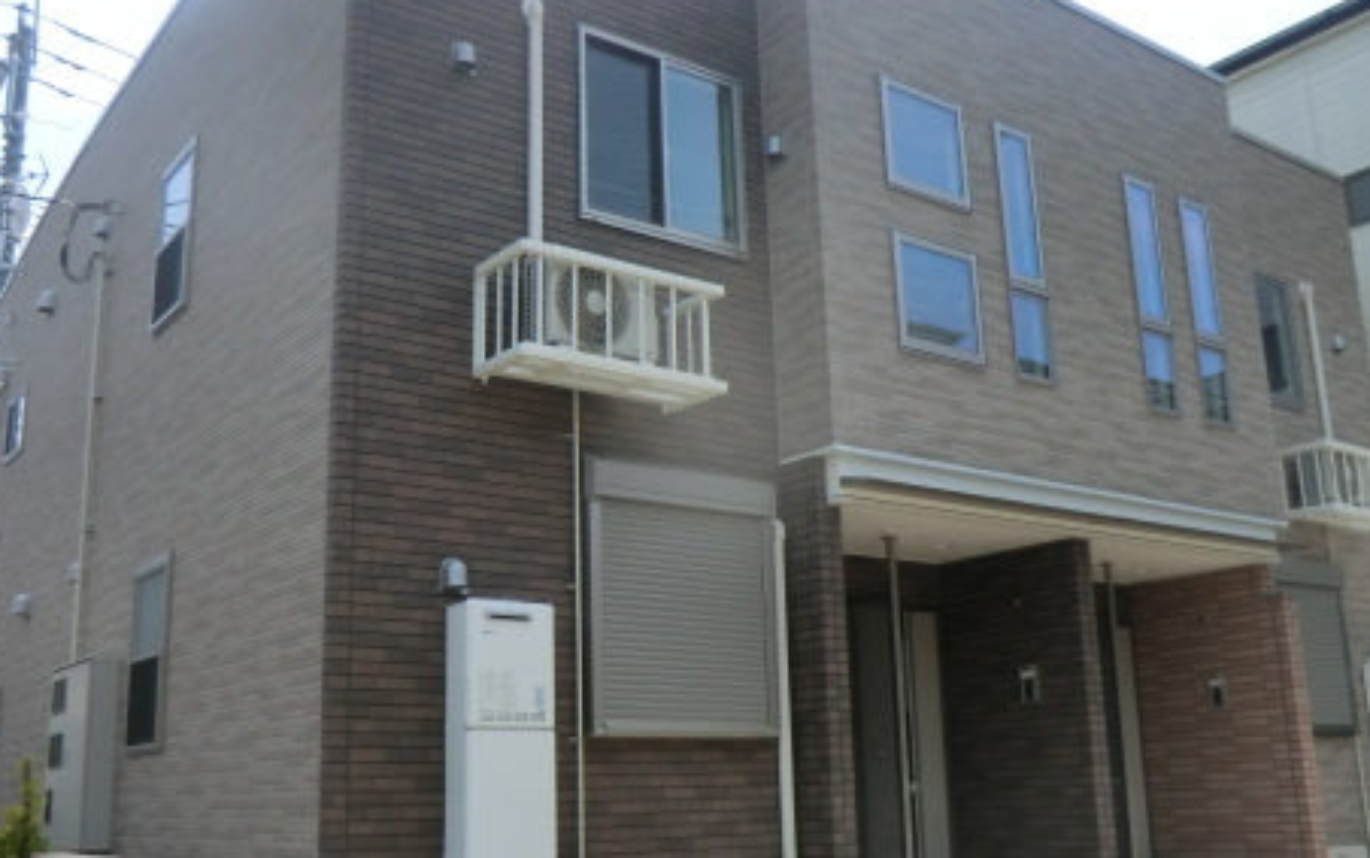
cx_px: 661
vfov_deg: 35.3
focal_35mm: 36
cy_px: 470
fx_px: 1345
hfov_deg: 54.0
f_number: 3.2
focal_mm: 4.3
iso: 80
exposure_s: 1/640
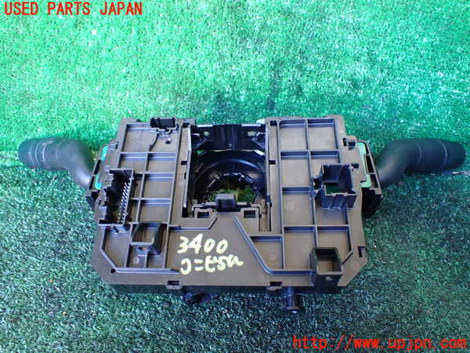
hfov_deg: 60.0
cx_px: 235
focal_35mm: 30
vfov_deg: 46.8
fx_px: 407
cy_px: 176
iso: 800
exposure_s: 1/40
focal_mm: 5.4
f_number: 2.3
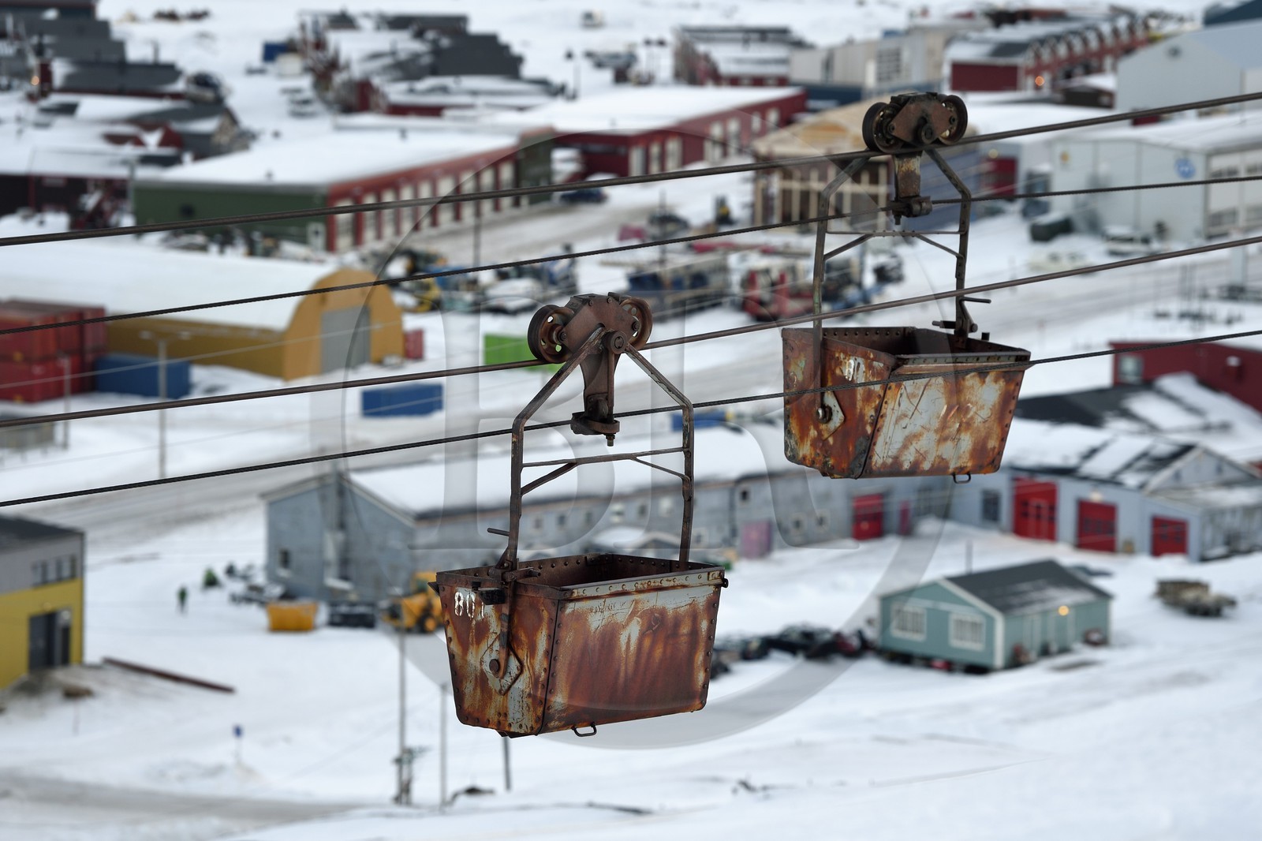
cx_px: 631
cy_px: 420
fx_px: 6484
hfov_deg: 11.1
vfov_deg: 7.4
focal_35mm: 185
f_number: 4
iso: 200
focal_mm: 185
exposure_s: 1/160
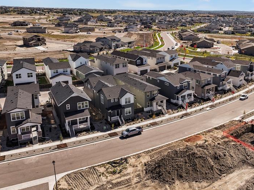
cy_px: 73
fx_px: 257
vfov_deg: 40.4
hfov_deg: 51.6
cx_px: 171
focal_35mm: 35
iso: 110
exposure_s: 1/1600
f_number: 2.8
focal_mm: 12.29
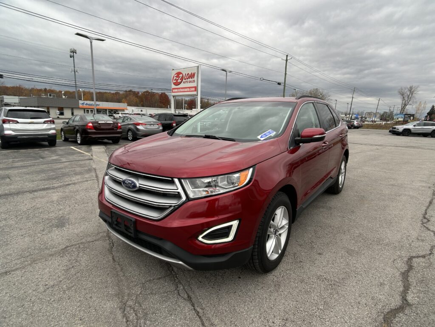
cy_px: 164
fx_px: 327
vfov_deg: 53.1
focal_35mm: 26
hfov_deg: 67.3
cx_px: 218
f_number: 1.5
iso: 50
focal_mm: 5.7
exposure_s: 1/753
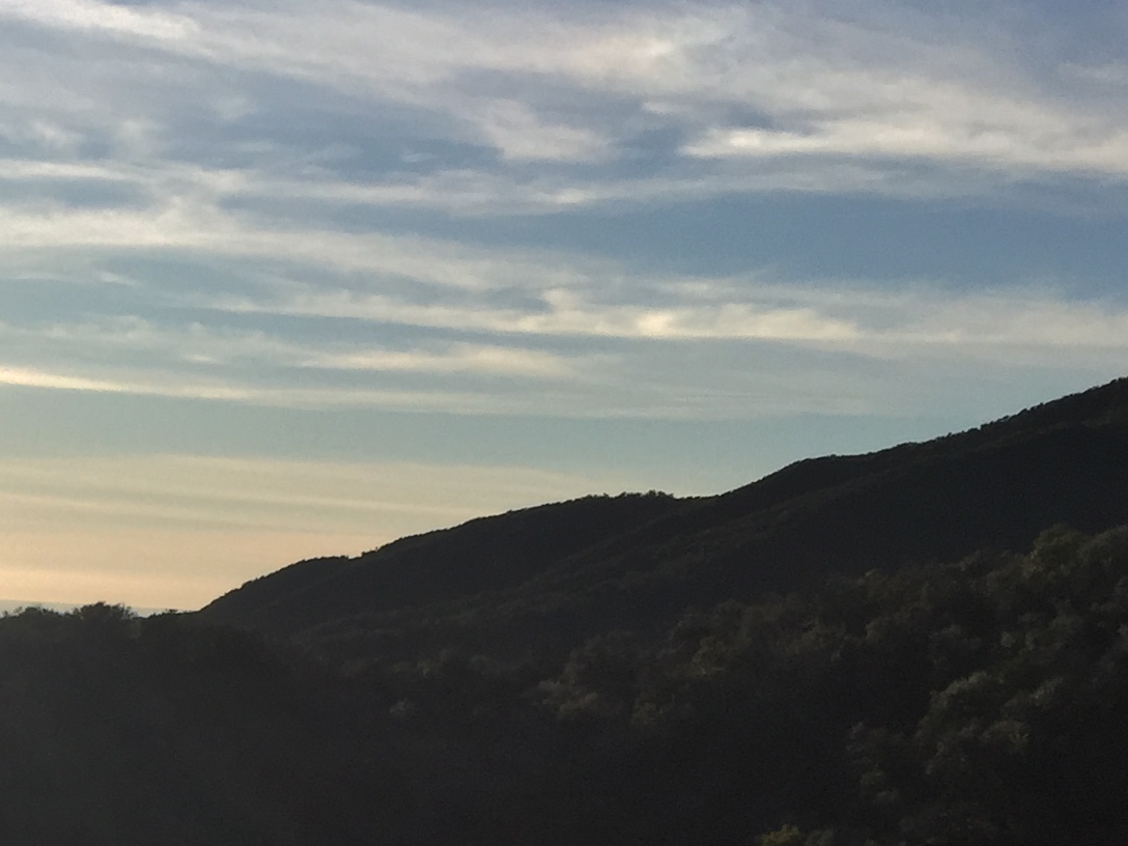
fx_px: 2835
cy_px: 1030
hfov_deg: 21.3
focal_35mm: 87
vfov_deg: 16.3
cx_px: -132
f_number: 2.2
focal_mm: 4.15
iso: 32
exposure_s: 1/5650
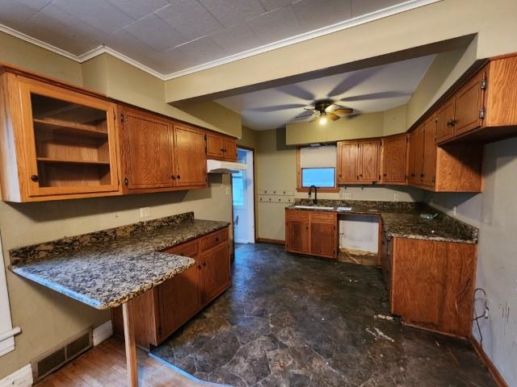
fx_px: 194
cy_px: 194
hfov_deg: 106.2
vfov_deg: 89.9
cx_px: 258
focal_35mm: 13
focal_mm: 2.2
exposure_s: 1/24
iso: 640
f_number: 2.2
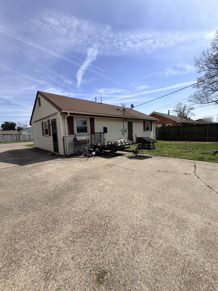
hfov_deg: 85.7
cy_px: 146
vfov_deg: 102.1
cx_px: 109
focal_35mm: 14
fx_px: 118
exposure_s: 1/1285
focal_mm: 2.22
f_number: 2.2
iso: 20
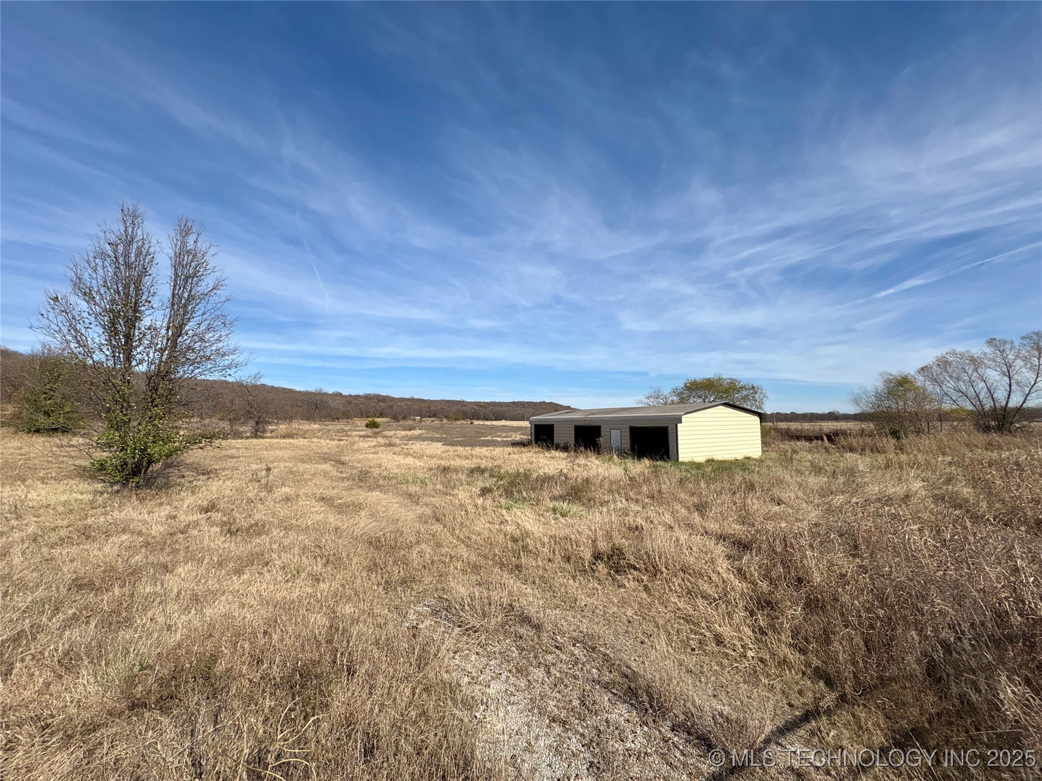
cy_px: 390
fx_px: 421
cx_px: 521
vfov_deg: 85.7
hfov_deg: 102.1
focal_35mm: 14
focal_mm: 2.22
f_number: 2.2
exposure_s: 1/3546
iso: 50
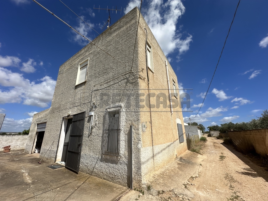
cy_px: 100
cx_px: 134
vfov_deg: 85.7
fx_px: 108
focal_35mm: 14
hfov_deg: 102.1
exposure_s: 1/4464
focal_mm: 2.22
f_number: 2.2
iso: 40
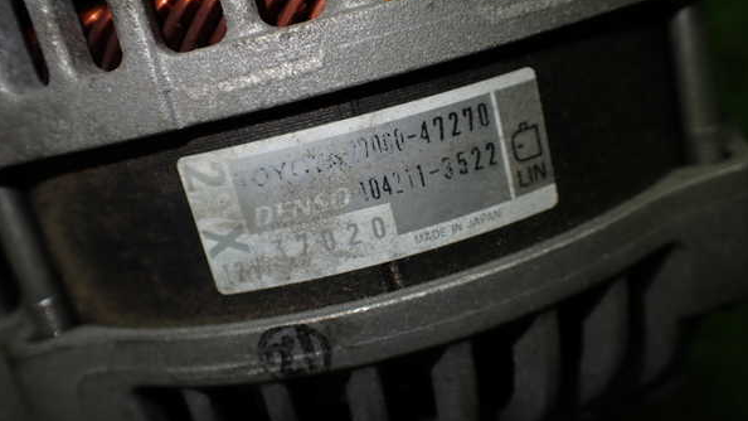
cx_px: 374
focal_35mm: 33
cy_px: 184
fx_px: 654
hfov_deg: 59.5
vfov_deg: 35.6
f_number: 2.3
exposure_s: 1/125
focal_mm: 5.4
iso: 100
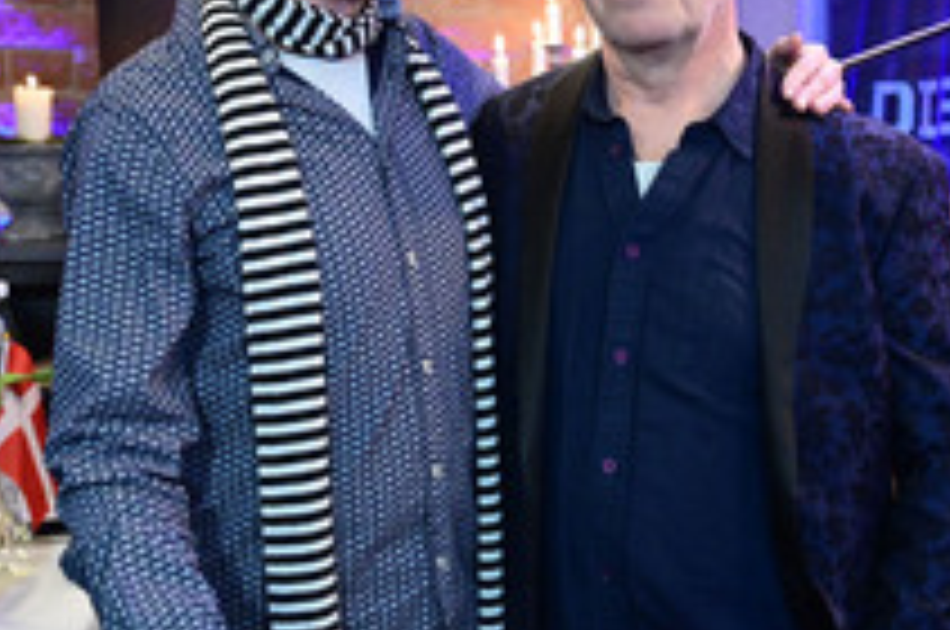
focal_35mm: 63
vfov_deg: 21.4
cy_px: 243
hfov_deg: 31.8
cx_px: 574
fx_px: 1662
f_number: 3.2
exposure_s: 1/200
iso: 5000
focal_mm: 29.5
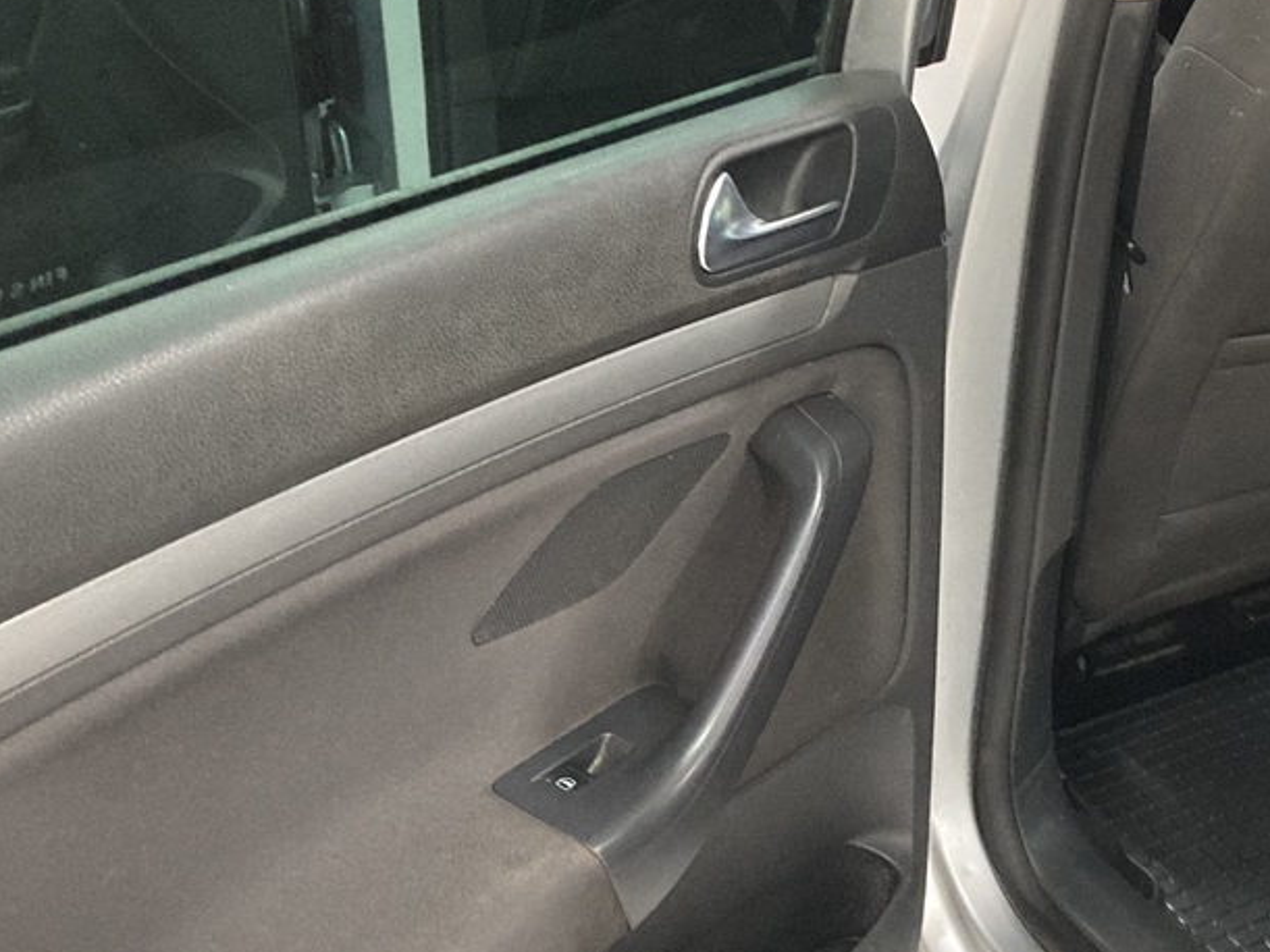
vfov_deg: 22.2
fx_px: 2421
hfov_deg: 28.0
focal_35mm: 66
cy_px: 476
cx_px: 1210
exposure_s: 1/33
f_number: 1.8
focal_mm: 3.99
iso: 400
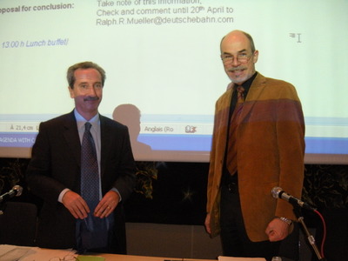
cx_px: 174
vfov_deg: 40.7
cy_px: 130
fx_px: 352
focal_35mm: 35
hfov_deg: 52.6
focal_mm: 5.9
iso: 400
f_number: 3.8
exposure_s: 1/30
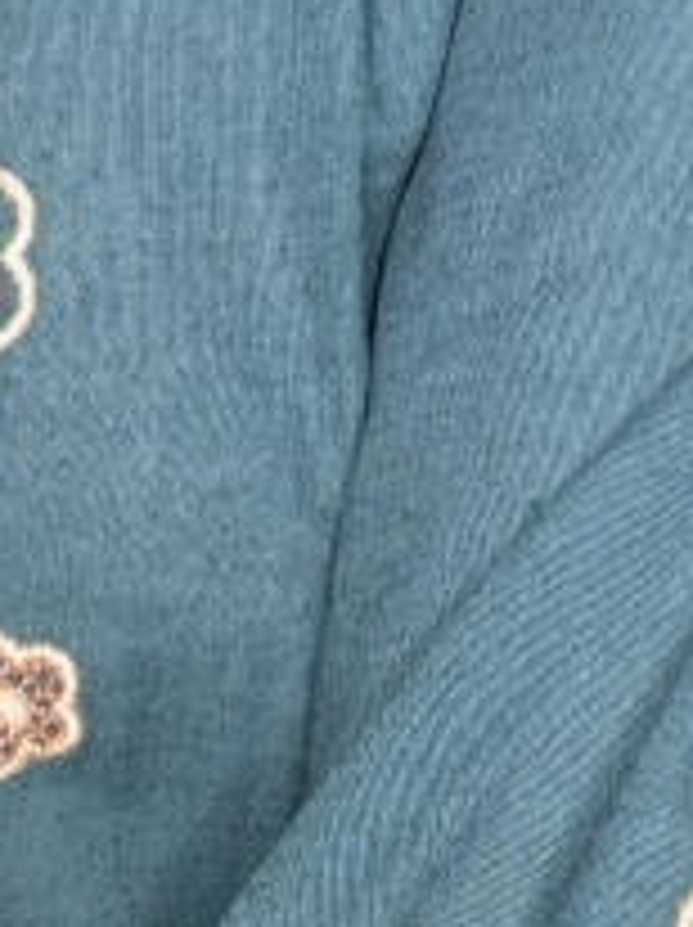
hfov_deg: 12.5
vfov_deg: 15.5
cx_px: 162
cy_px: 1357
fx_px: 3156
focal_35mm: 118
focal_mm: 5.96
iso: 100
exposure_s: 1/50
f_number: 1.6
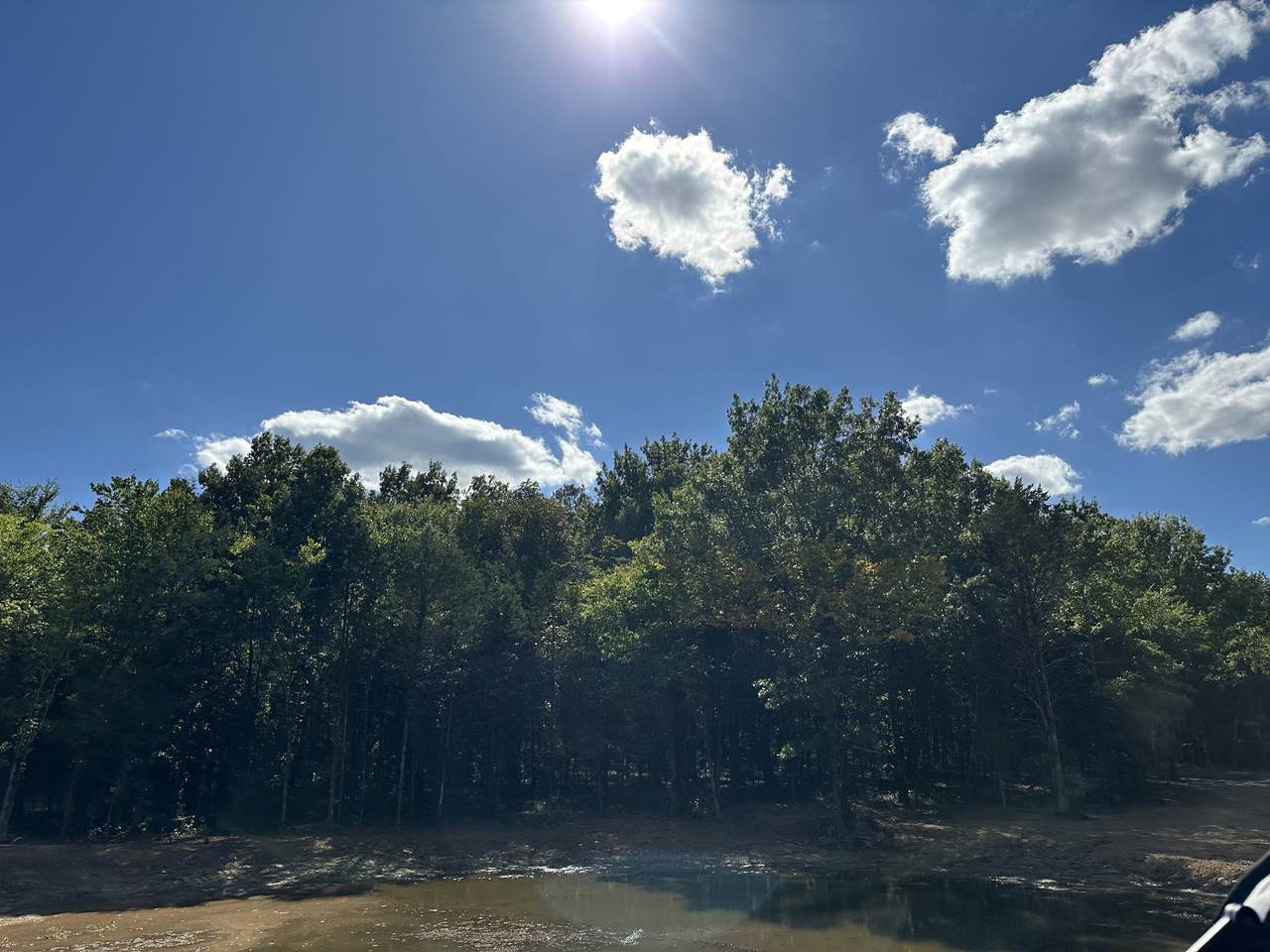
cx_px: 635
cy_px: 476
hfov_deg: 71.6
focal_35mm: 24
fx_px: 881
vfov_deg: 56.8
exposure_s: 1/9709
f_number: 1.78
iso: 80
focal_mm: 6.86
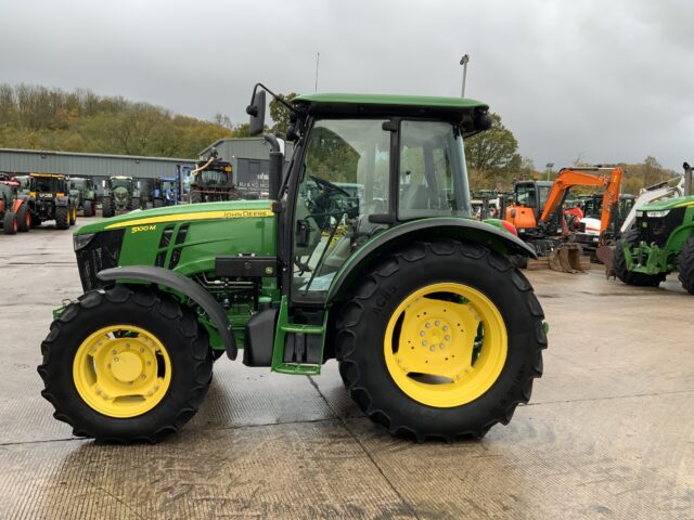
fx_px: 581
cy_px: 260
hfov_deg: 61.7
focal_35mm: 29
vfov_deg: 48.2
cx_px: 347
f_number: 1.8
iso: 16
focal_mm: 3
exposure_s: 1/316
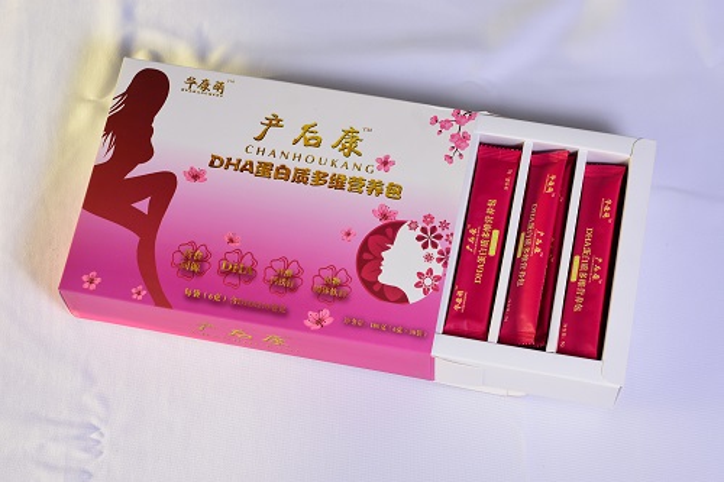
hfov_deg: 27.0
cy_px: 241
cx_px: 362
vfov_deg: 18.2
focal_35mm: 75
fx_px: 1508
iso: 125
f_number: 6.3
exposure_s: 1/125
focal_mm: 50
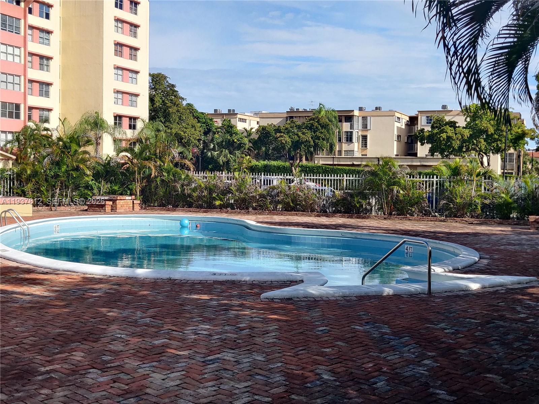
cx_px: 270
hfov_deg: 69.4
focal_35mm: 25
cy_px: 202
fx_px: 389
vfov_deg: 54.9
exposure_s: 1/440
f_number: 1.7
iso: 100
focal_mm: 4.25
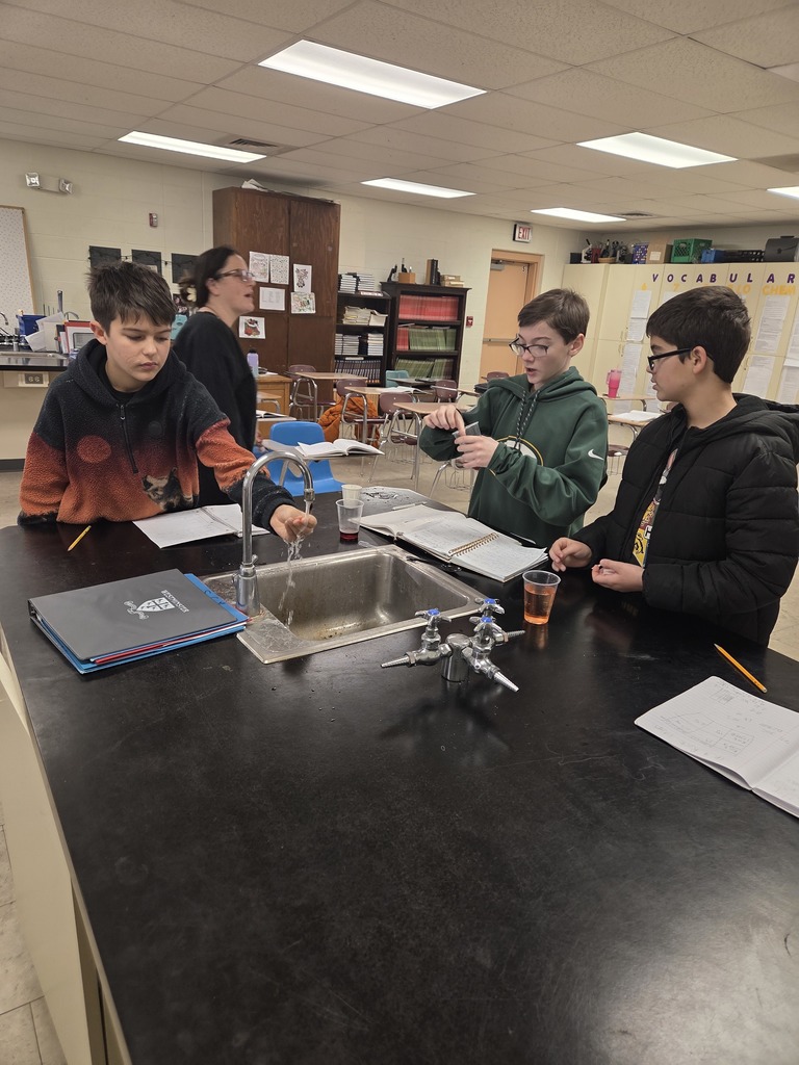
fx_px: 708
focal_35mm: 23
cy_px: 532
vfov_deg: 73.9
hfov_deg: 58.9
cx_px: 400
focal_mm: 5.4
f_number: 1.8
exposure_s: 1/120
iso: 100
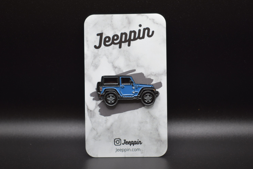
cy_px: 84
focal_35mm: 57
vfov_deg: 23.8
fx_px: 401
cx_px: 126
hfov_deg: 35.0
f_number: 4.8
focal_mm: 38
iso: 360
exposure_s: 1/125
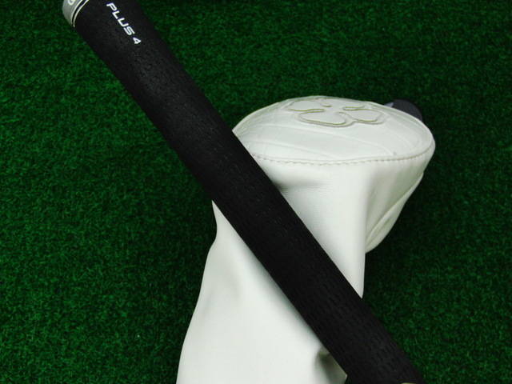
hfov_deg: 43.9
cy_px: 192
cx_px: 256
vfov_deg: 33.6
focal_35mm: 43
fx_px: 636
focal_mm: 7.54
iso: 320
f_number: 3.7
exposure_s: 1/80
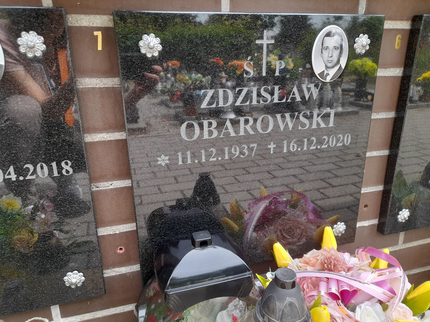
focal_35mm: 25
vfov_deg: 54.9
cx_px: 215
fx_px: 311
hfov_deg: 69.4
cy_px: 161
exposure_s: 1/100
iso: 40
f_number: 2
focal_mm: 4.6
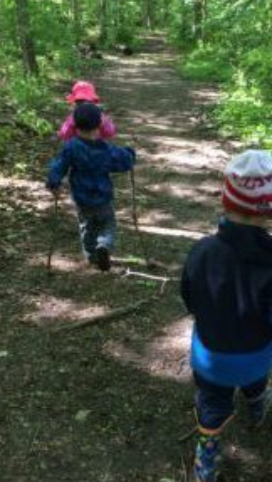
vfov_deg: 46.4
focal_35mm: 44
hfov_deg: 27.1
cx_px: 175
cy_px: 240
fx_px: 563
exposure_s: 1/40
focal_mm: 4.15
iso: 40
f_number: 2.2
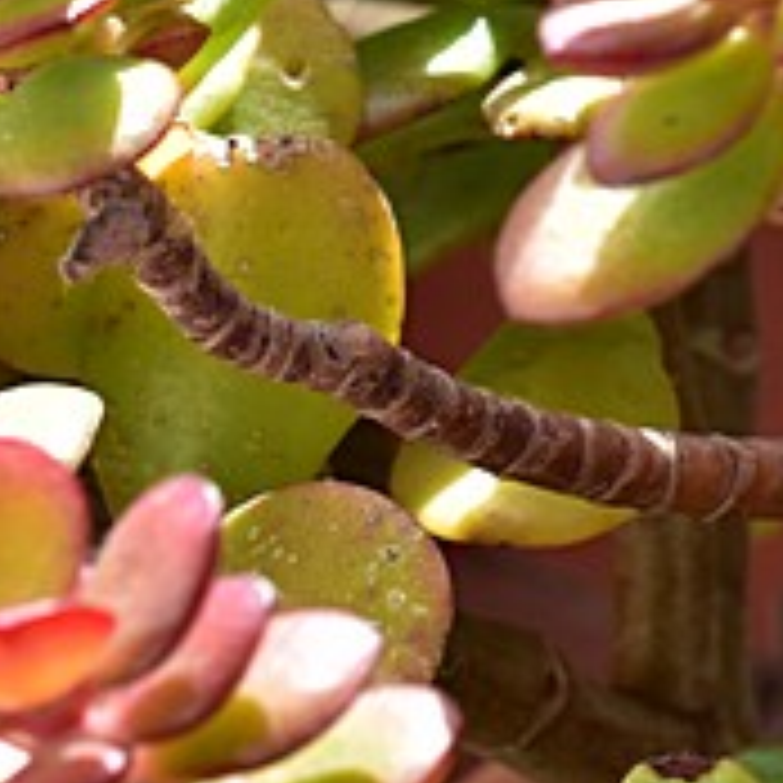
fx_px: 5988
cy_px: -209
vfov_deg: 7.4
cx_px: 1436
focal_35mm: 234
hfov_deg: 7.3
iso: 320
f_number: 9
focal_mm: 40
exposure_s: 1/320
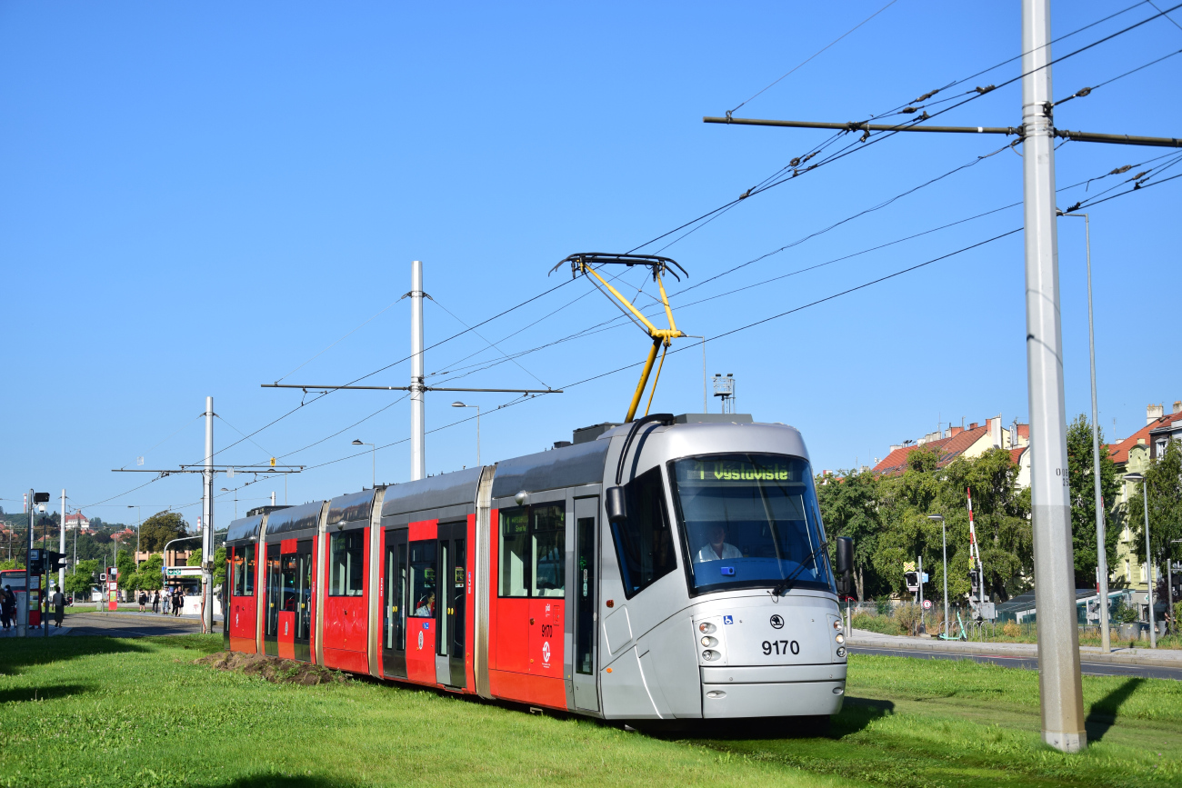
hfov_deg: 31.9
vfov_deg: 21.6
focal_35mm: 63
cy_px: 394
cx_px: 591
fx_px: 2069
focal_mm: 42
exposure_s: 1/1000
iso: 200
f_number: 6.3
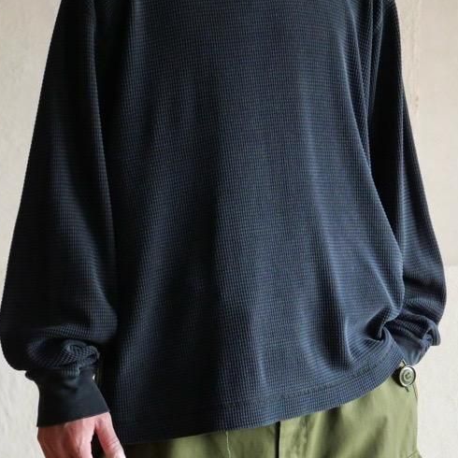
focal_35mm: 123
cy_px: 199
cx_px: 225
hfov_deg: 14.2
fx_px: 1841
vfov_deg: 14.2
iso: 3200
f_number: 3.9
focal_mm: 40
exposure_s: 1/60
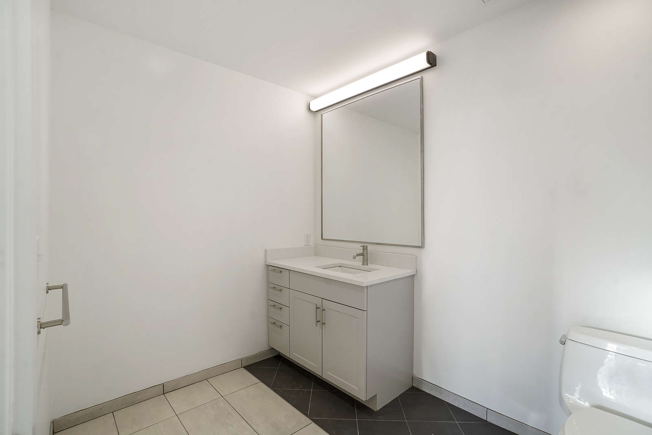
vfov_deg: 77.3
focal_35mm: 15
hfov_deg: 100.4
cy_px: 218
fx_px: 272
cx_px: 326
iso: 500
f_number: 11
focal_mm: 10
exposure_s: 1/20
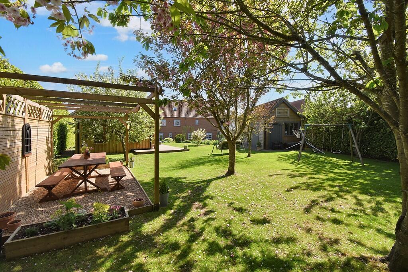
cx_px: 204
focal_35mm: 15
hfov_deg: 100.4
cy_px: 136
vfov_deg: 77.3
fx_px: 170
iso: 100
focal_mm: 10
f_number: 7.1
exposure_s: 1/200
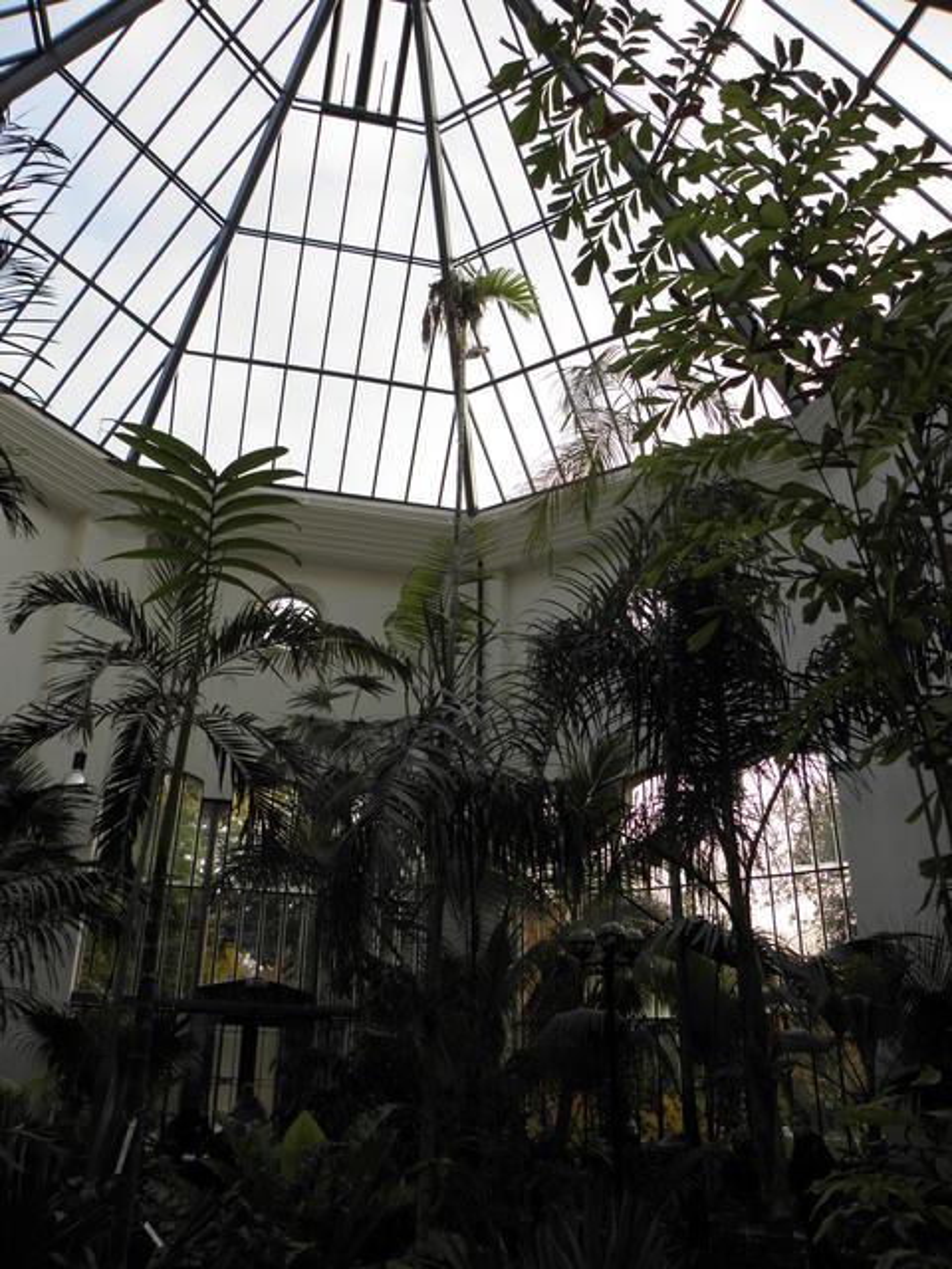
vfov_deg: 67.3
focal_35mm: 26
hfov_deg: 53.1
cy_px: 634
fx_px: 953
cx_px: 476
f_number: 3.2
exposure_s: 1/100
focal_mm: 4.6
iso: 64
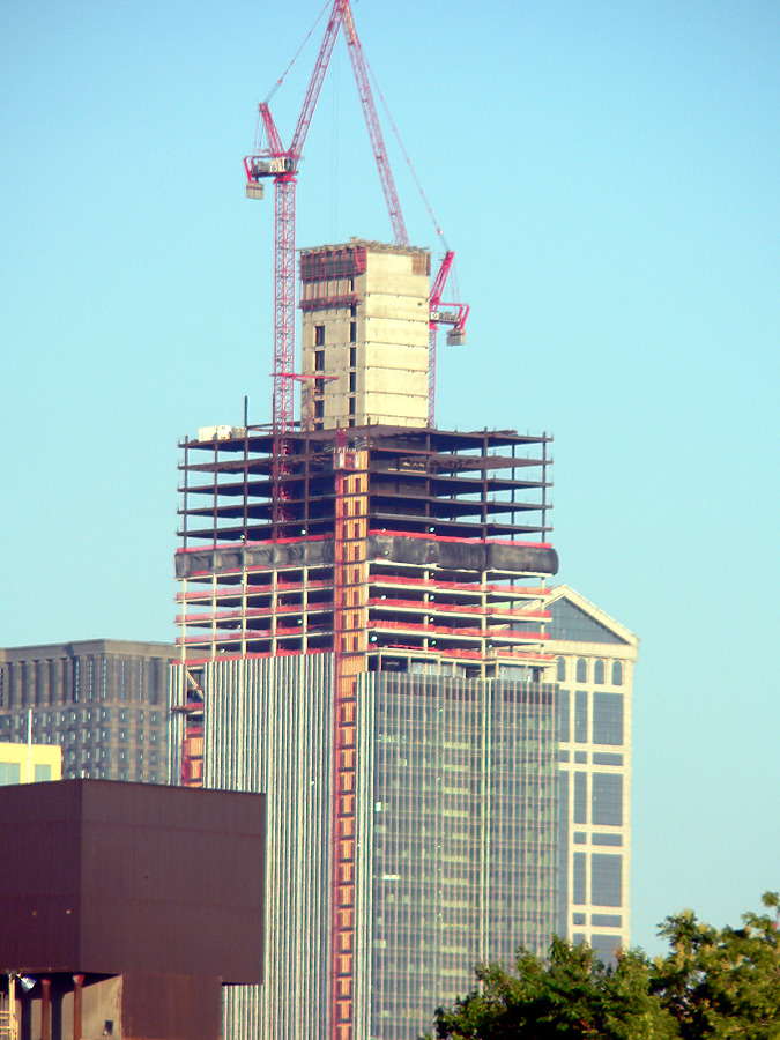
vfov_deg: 4.6
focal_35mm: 432
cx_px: 390
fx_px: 12979
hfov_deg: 3.4
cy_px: 520
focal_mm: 72
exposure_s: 1/640
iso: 80
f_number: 3.7
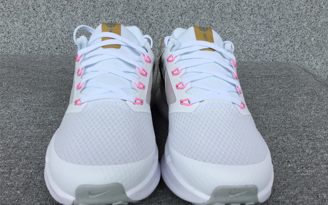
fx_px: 295
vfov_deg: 38.3
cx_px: 164
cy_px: 115
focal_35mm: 33
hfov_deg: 58.1
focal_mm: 3.3
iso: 25
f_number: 2.4
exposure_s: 1/367
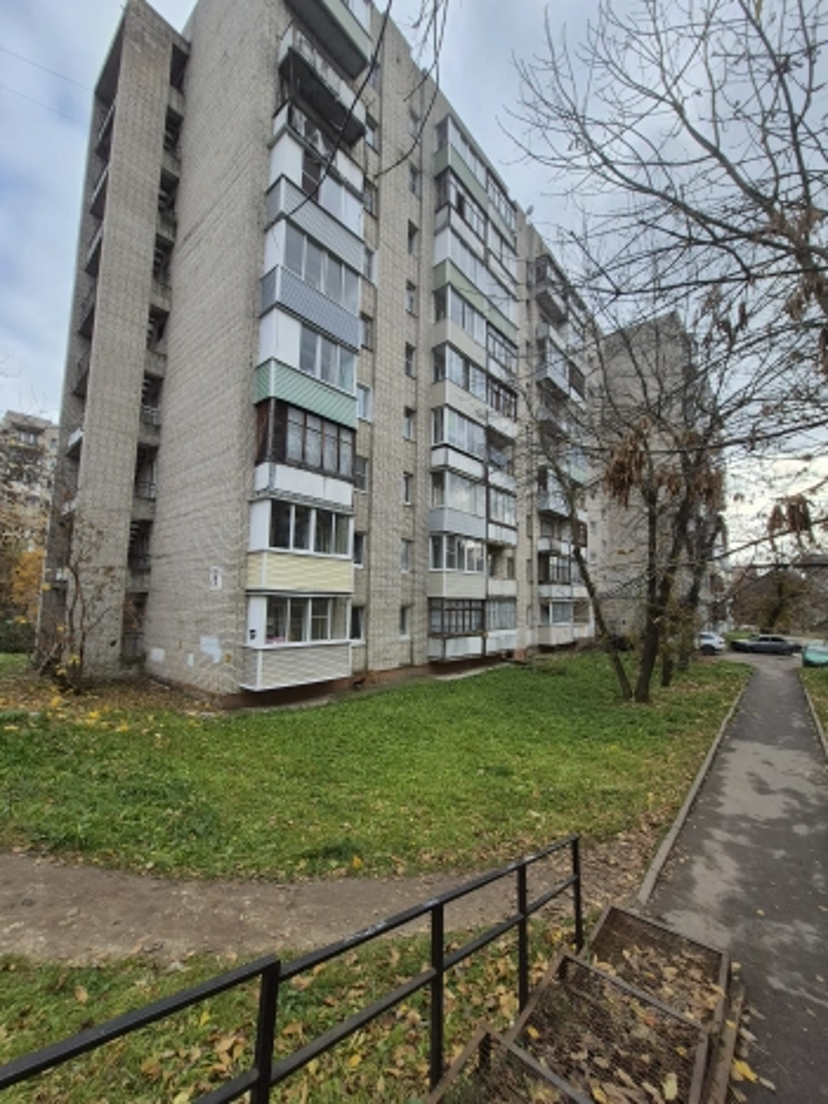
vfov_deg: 106.2
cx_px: 414
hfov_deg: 89.9
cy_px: 552
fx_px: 415
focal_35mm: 13
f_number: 2.2
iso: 50
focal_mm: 1.74
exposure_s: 1/618
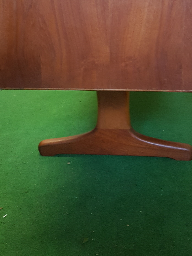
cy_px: 70
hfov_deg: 30.9
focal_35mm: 47
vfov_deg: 39.5
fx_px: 348
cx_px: 105
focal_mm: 4.2
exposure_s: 1/20
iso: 200
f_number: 1.7
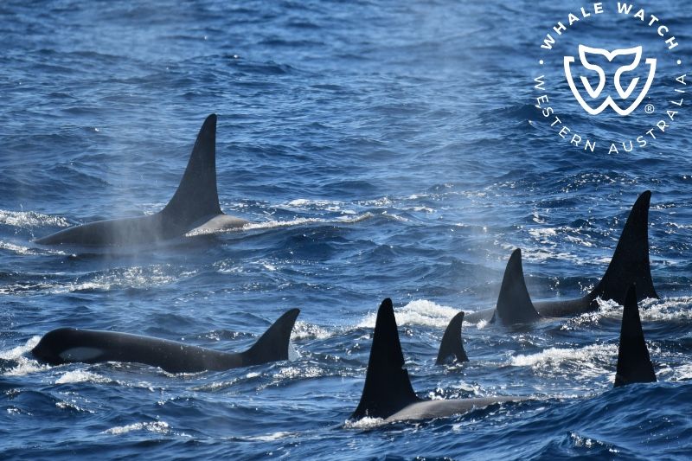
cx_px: 346
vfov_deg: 1.5
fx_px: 17295
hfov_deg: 2.3
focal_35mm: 900
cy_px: 230
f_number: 8
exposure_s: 1/2000
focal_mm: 600
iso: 400
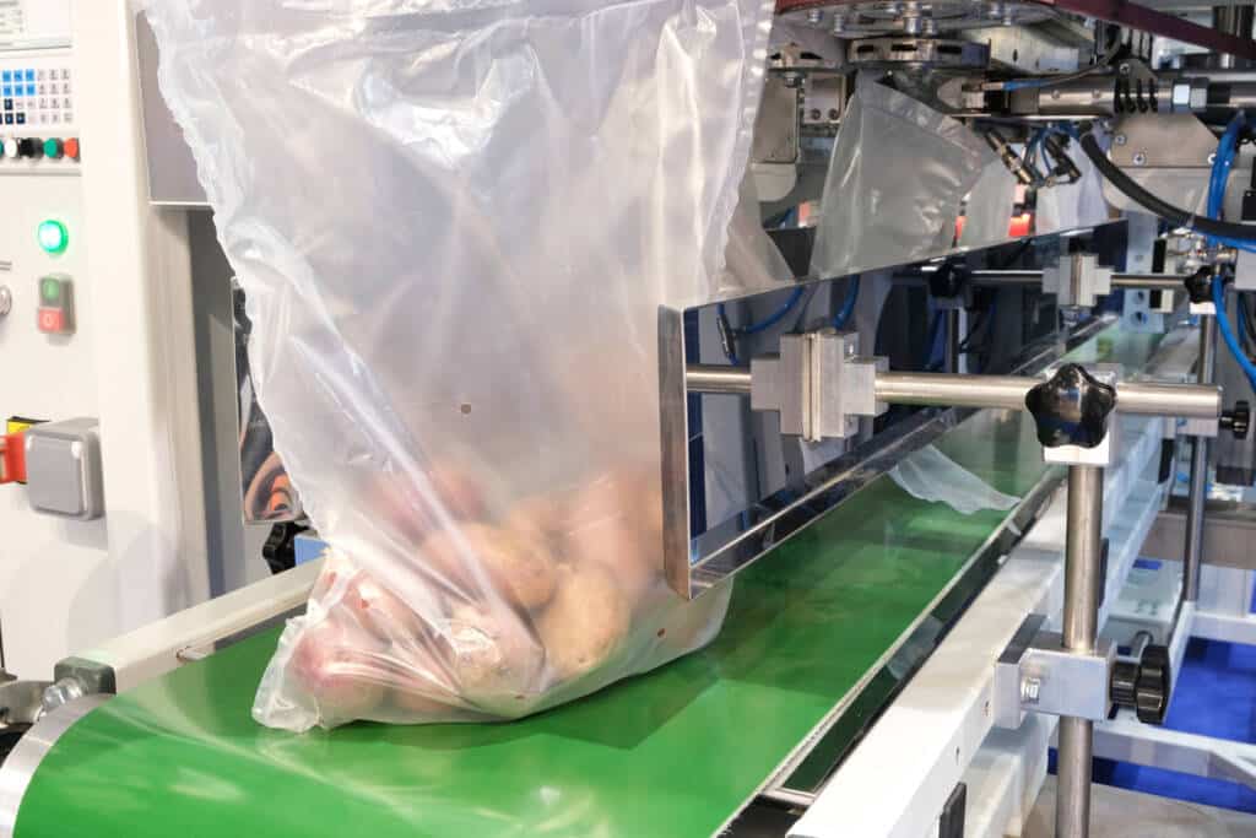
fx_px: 1326
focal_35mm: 38
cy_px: 419
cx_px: 628
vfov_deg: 35.1
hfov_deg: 50.7
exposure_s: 3.1
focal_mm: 25.4
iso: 200
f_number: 11
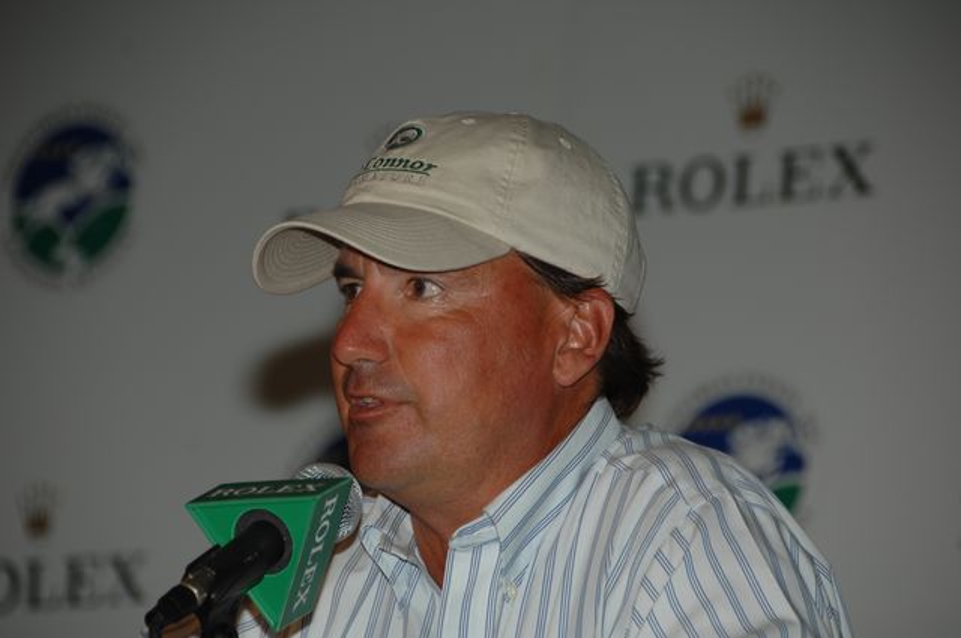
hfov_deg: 6.9
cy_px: 319
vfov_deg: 4.6
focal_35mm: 300
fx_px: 7998
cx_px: 480
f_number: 5.6
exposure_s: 1/125
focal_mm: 200
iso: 200
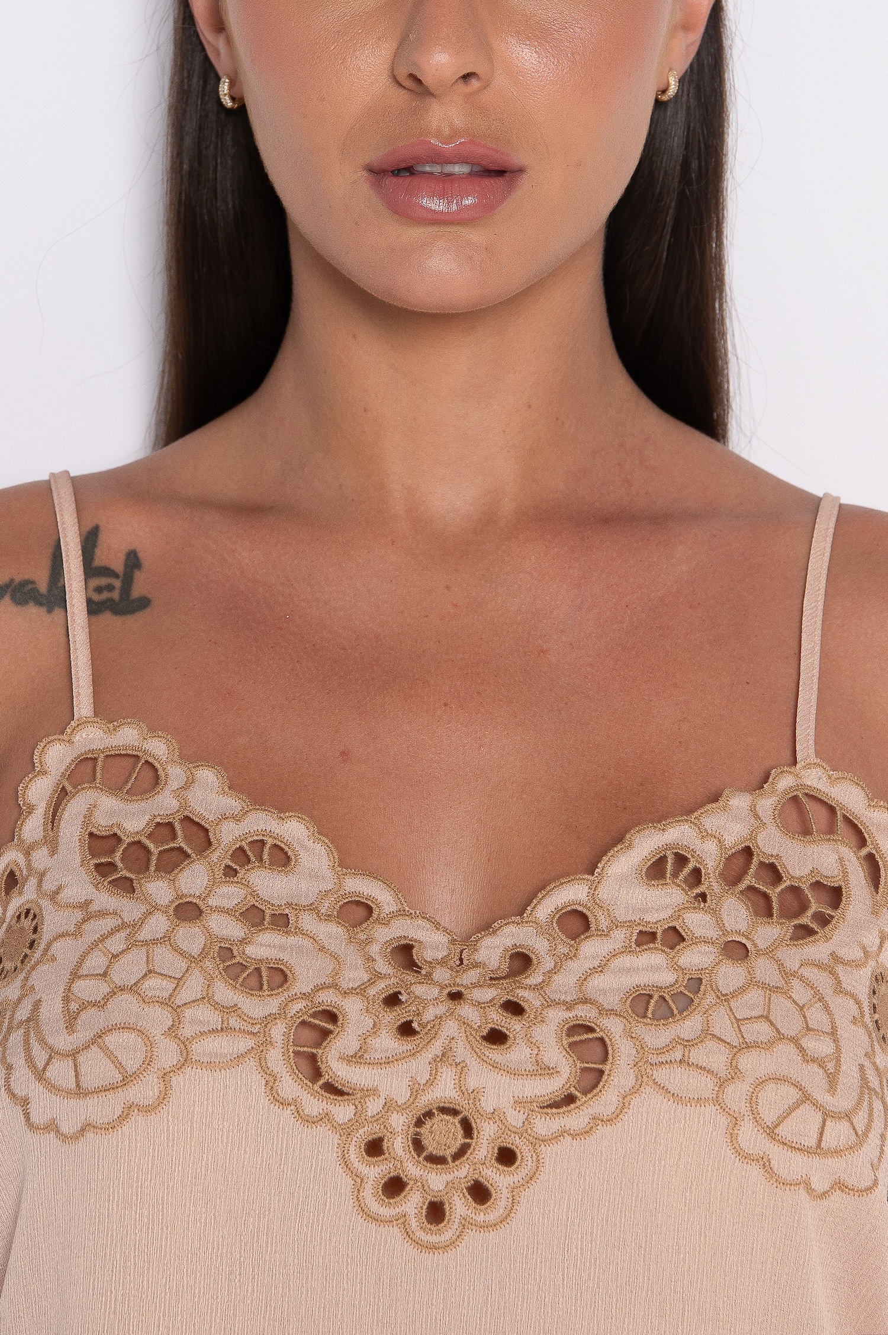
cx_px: 444
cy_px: 668
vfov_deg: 34.5
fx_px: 2148
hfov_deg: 23.4
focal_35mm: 58
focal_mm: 58
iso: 200
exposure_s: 1/160
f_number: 5.6
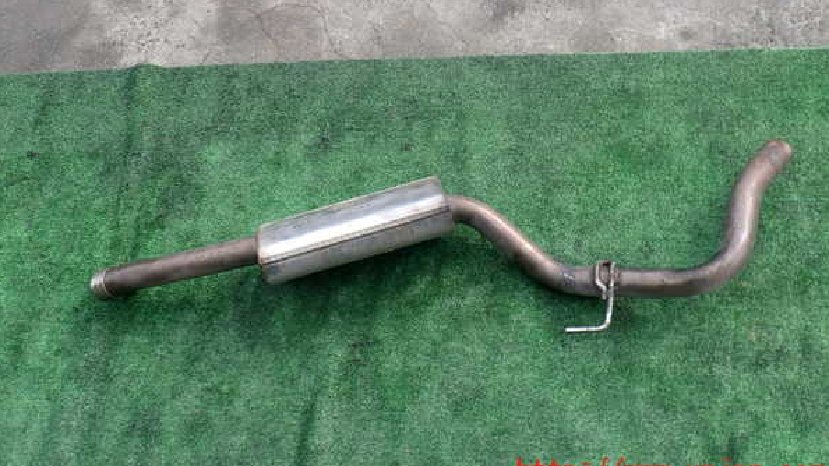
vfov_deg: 35.4
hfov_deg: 59.5
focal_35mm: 33
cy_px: 176
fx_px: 725
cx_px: 413
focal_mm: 5.4
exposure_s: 1/250
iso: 100
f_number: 3.2
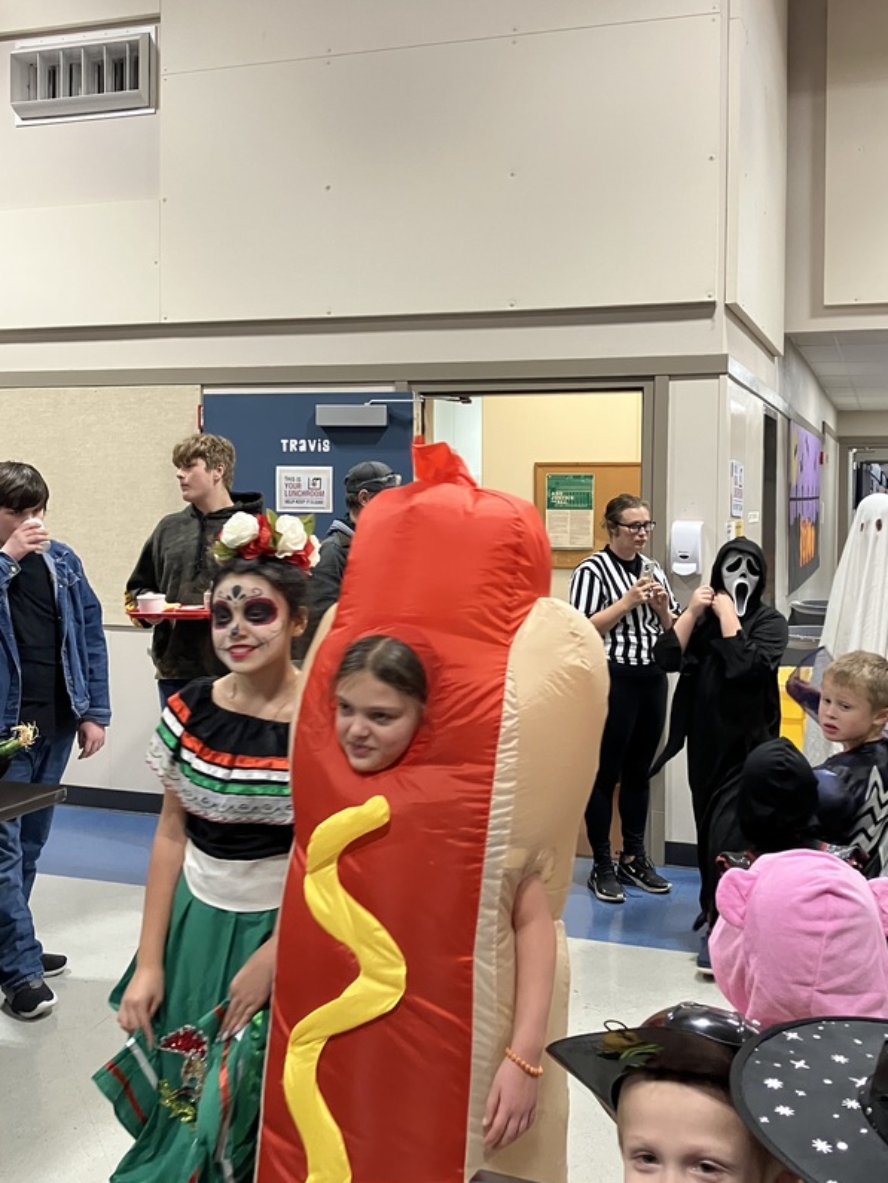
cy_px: 547
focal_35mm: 36
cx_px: 489
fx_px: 1231
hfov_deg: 39.6
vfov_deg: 51.3
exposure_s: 1/60
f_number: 1.8
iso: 125
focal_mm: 3.99
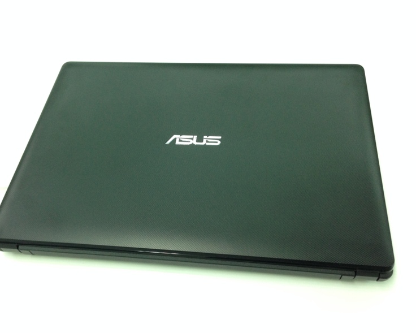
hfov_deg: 51.5
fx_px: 431
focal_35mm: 35
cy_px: 164
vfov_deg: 42.2
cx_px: 194
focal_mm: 4.12
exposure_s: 1/20
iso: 125
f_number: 2.4
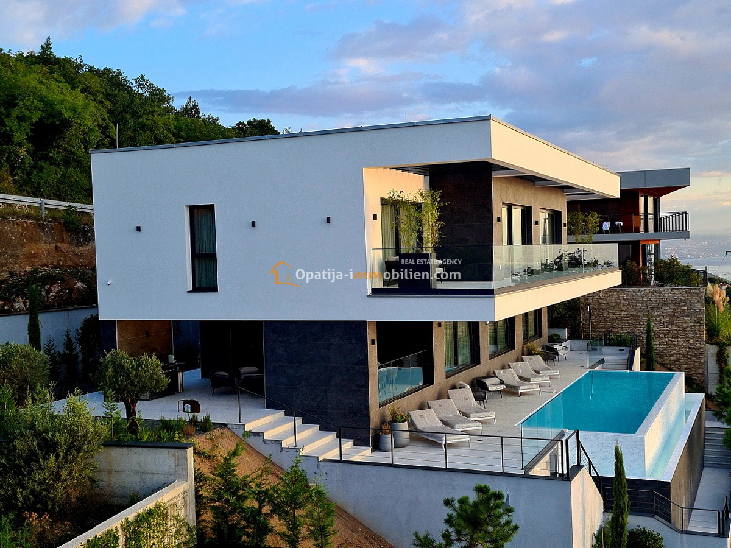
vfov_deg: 53.1
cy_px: 274
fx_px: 549
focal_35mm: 26
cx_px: 366
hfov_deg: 67.3
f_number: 1.8
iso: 50
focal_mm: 5.4
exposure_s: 1/500
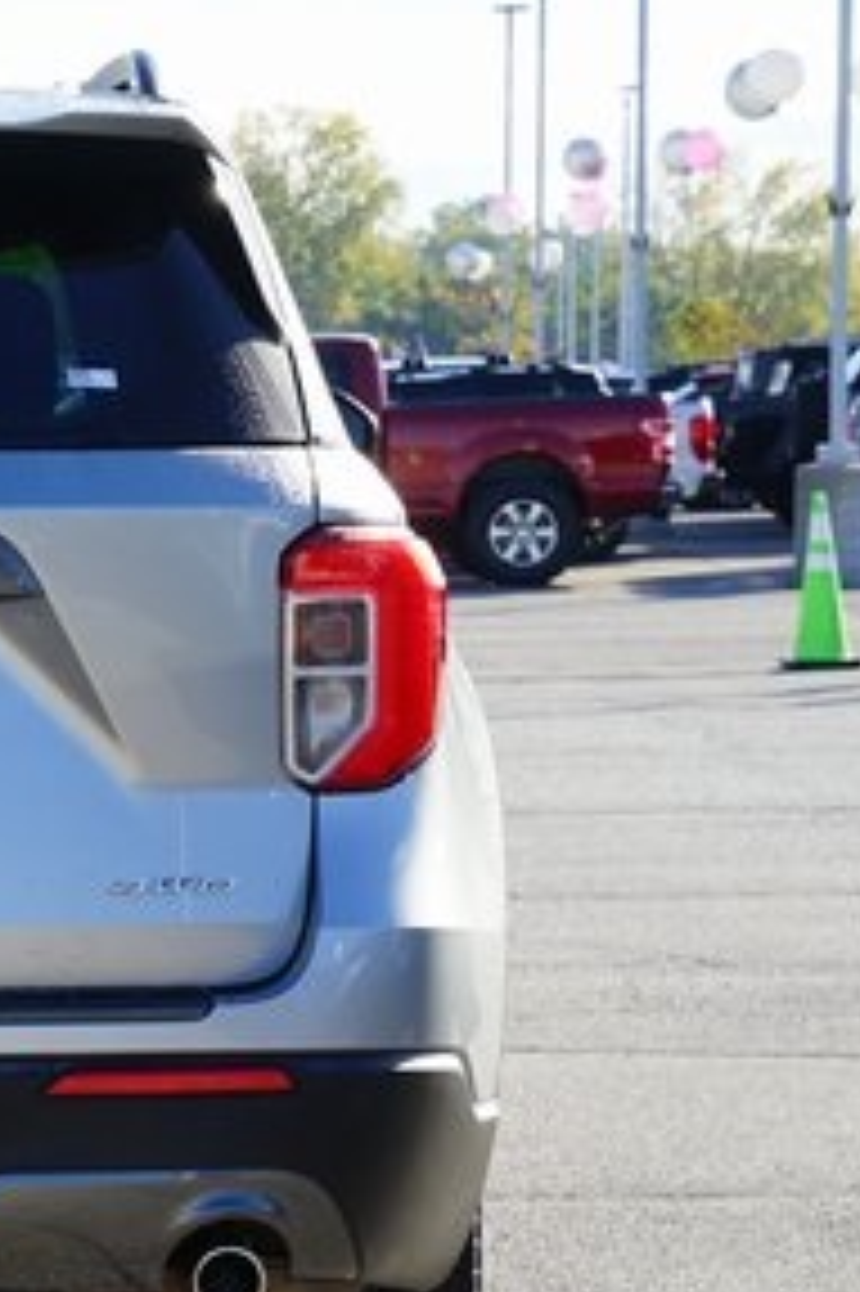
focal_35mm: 154
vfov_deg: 13.3
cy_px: 759
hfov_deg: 8.7
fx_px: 5525
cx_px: -342
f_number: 9
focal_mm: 69
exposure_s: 1/100
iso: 100
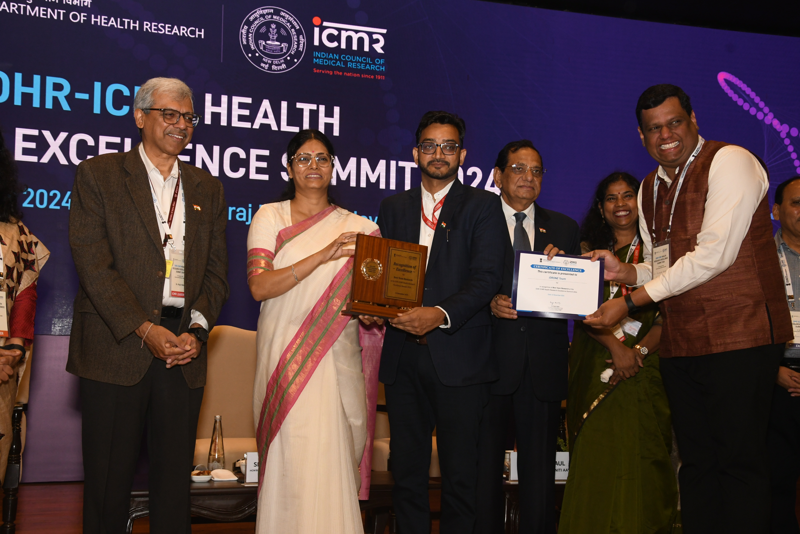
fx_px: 1067
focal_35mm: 48
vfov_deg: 28.1
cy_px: 267
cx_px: 400
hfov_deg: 41.1
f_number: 8
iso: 1250
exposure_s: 1/125
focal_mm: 32
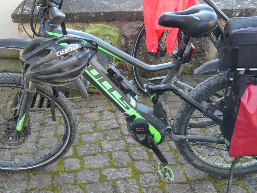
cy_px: 101
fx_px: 356
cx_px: 130
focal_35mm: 48
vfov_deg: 30.3
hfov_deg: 39.7
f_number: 3.1
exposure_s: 1/100
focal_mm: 5.5
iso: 100
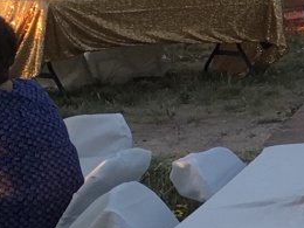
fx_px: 1879
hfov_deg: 8.1
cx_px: 854
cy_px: -77
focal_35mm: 214
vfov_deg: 6.9
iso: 25
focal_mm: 4.15
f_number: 2.2
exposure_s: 1/120
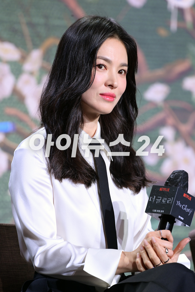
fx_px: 3086
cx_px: 98
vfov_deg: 5.4
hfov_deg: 3.6
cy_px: 146
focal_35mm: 380
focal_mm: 380
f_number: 5.6
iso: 2000
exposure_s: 1/200
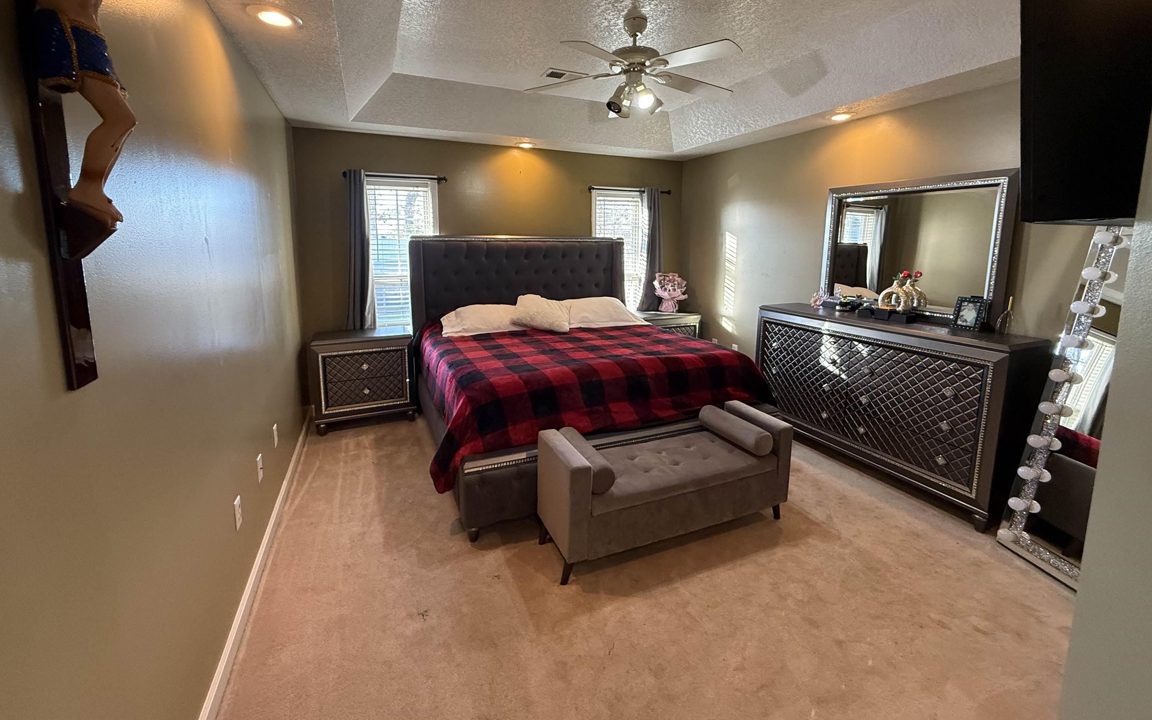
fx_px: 471
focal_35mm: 15
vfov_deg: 74.3
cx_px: 578
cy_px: 303
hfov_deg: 101.5
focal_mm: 2.22
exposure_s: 1/60
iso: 320
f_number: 2.2
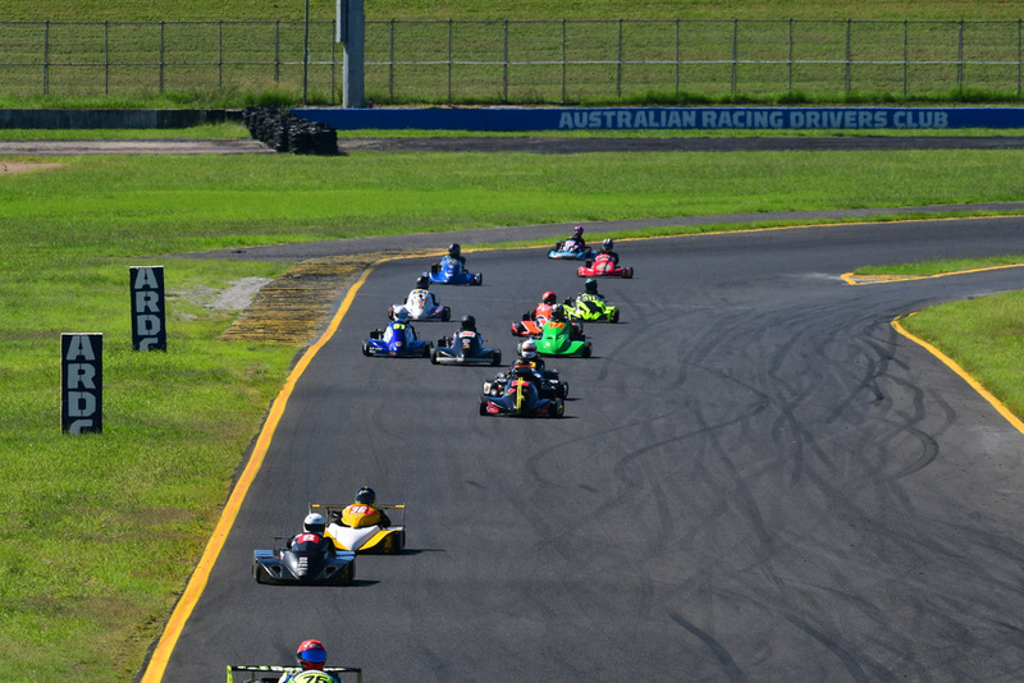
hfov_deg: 3.6
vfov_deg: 2.4
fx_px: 16218
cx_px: 512
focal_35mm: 570
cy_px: 342
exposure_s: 1/640
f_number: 13
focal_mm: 380
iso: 500
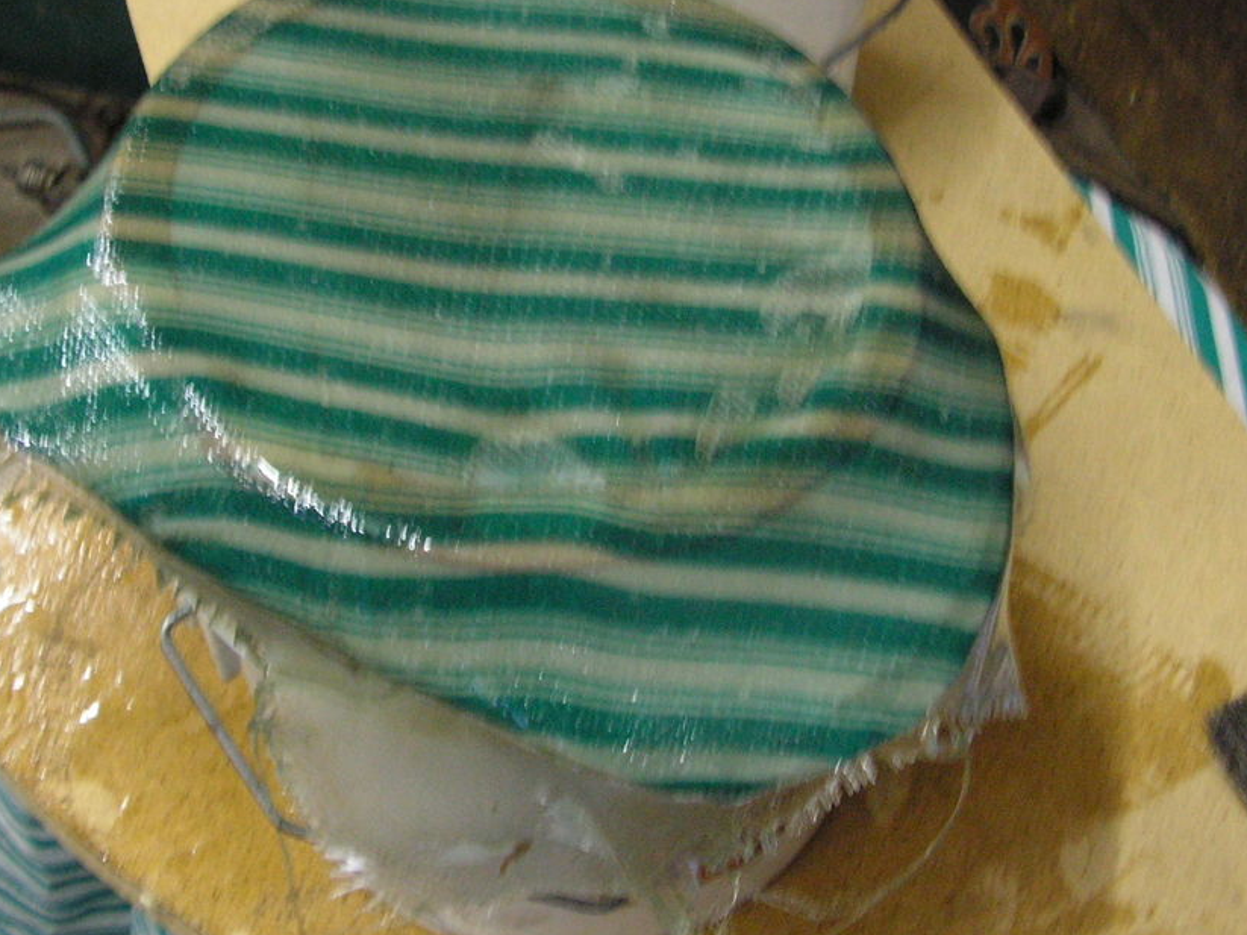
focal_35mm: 56
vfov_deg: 26.0
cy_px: 344
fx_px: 2017
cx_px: 597
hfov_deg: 34.3
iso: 160
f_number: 3.2
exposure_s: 1/10
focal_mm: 6
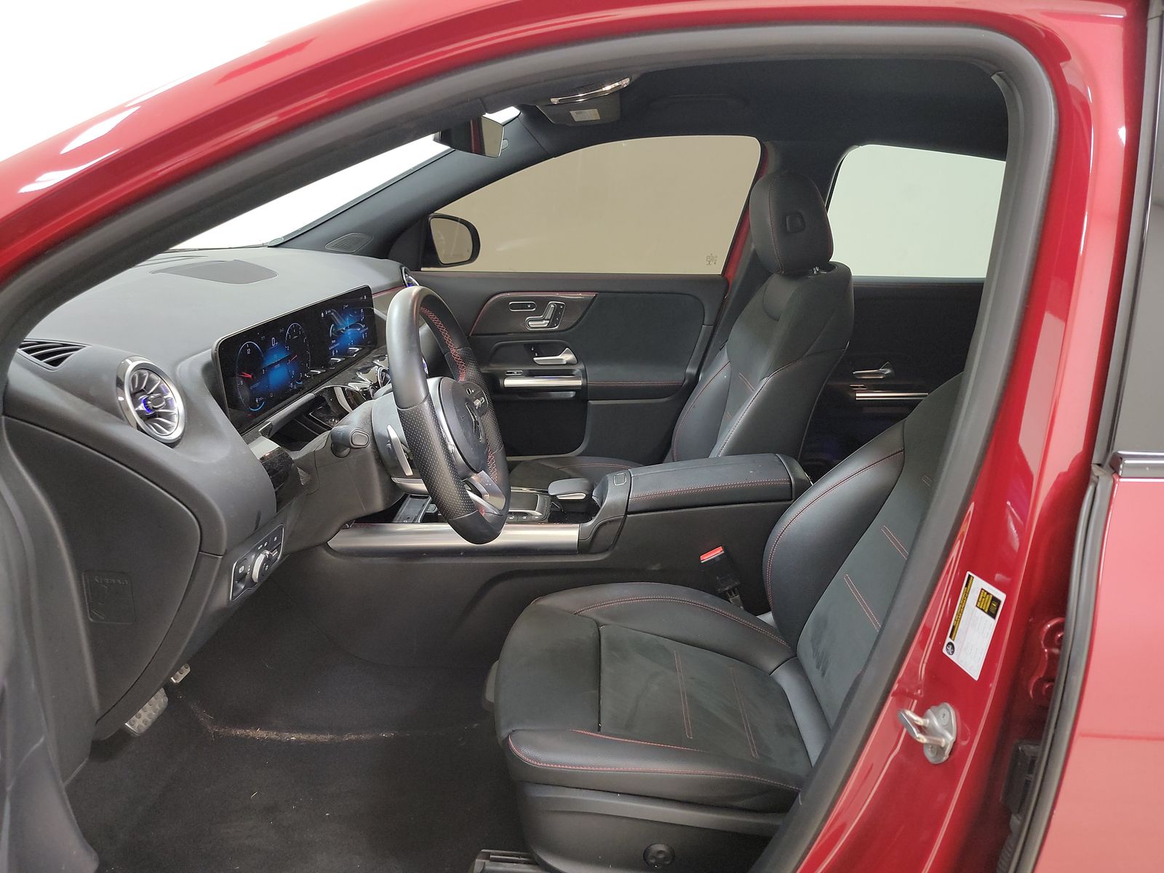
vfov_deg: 56.8
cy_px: 436
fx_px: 807
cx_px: 582
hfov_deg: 71.6
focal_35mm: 24
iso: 329
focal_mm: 6.7
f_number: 1.8
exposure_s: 1/59
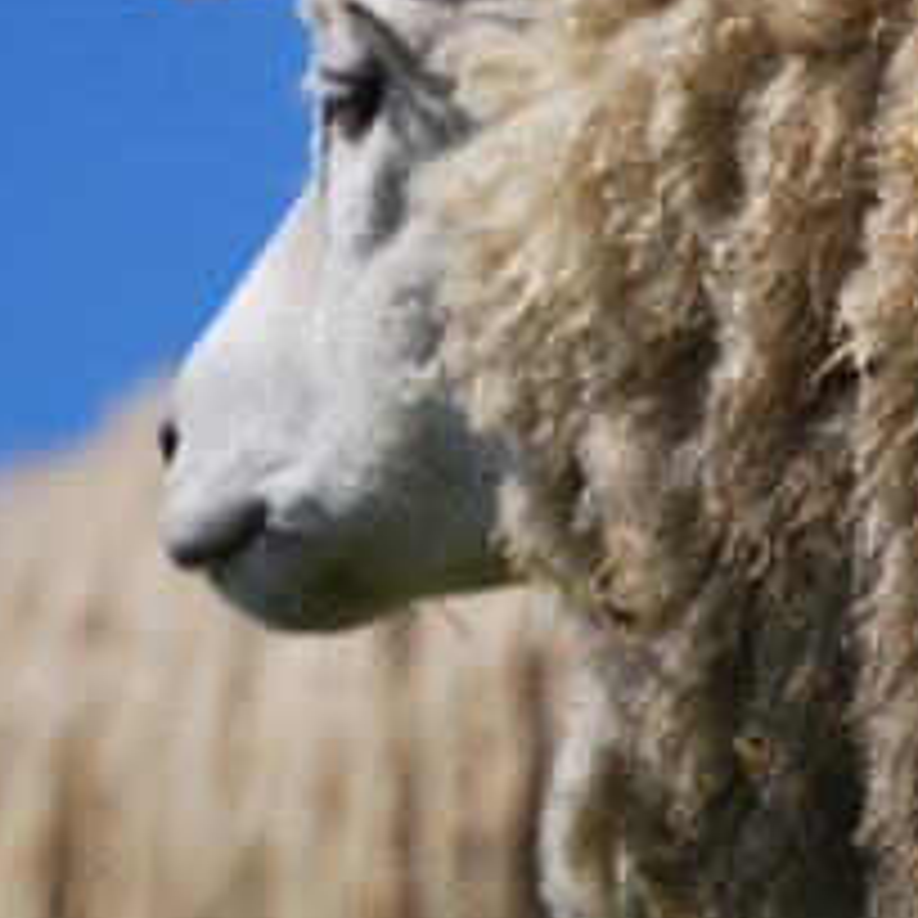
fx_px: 17282
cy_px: 351
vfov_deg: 3.0
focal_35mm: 576
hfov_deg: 3.0
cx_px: 364
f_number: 5.6
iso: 100
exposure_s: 1/800
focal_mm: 200
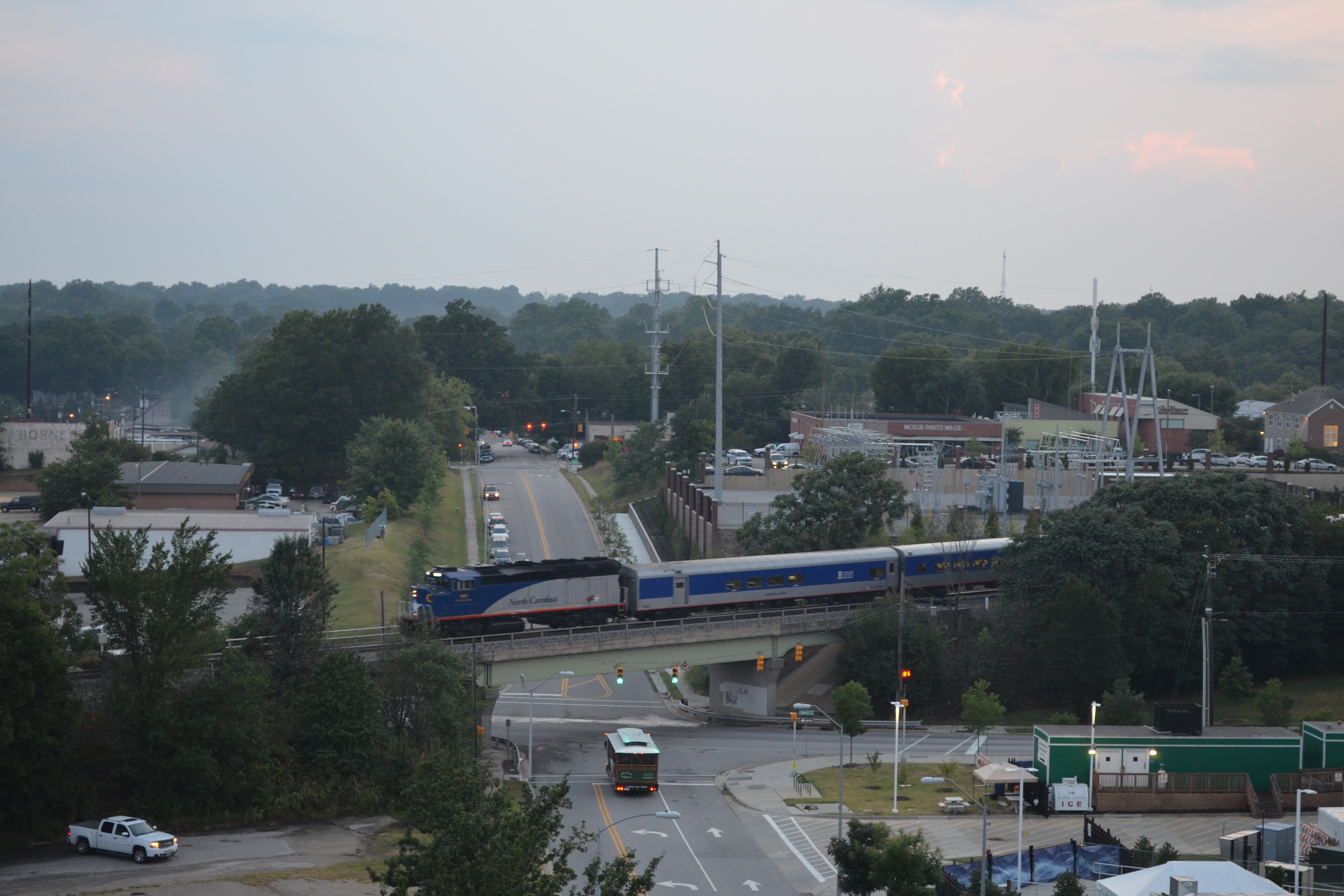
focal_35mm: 70
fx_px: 2595
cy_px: 451
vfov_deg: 19.6
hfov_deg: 29.0
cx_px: 684
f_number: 5.3
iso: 800
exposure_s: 1/50
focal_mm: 45
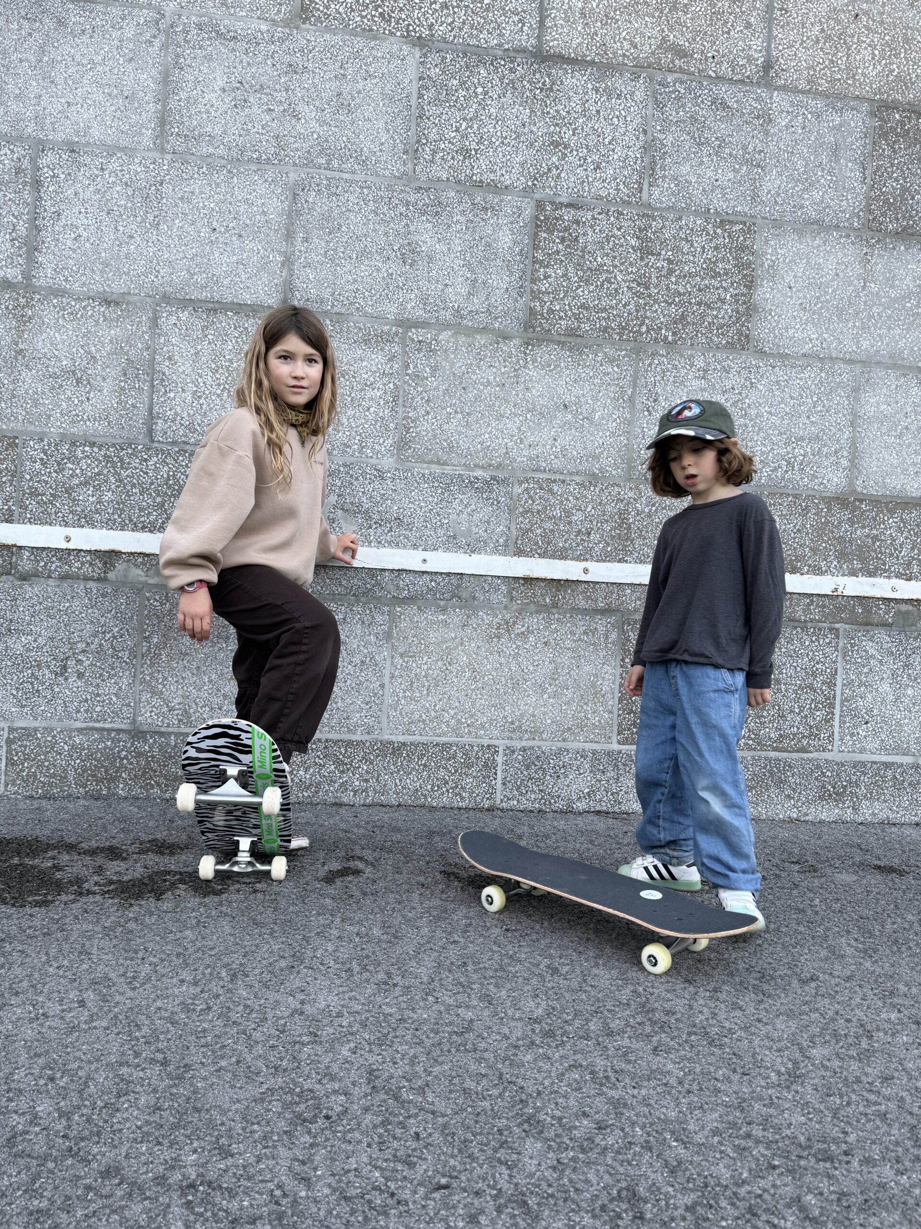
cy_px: 614
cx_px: 460
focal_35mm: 24
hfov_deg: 56.8
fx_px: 851
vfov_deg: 71.6
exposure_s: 1/121
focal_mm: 6.76
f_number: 1.78
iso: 50
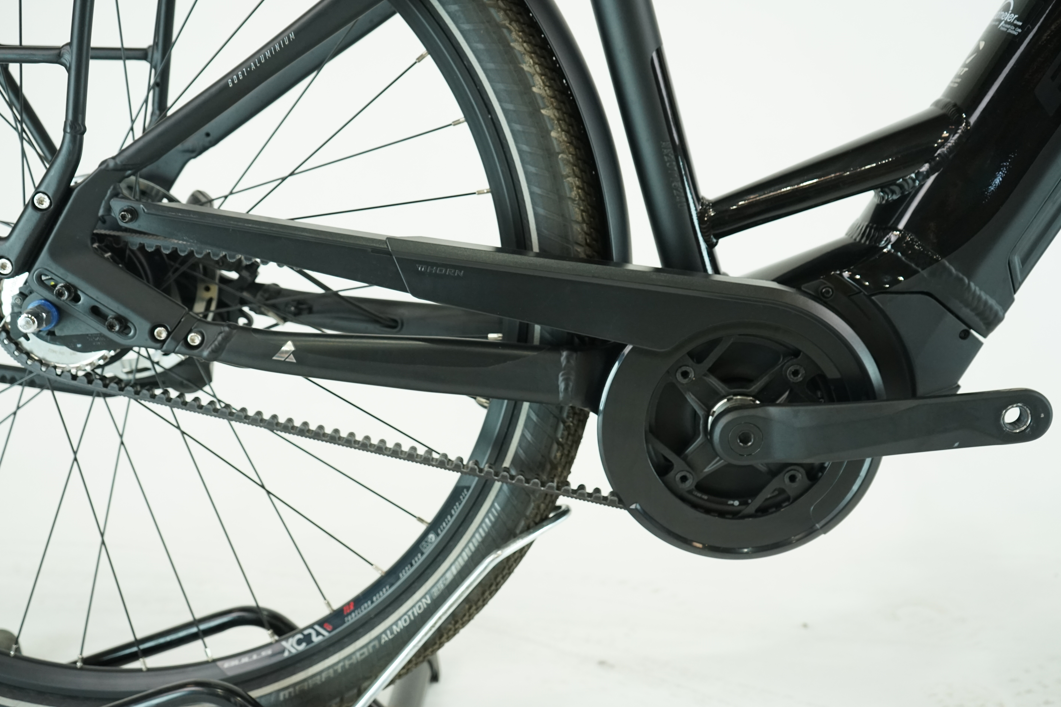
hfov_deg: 48.5
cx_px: 520
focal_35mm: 40
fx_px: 1179
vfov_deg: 33.4
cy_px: 342
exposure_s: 1/200
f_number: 5
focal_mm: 38
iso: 1600
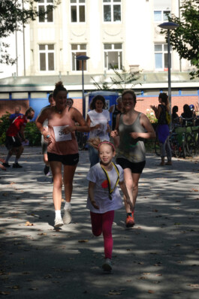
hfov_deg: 8.1
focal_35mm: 169
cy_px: 150
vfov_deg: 12.2
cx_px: 100
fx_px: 1402
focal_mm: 61.19
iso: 125
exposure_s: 1/500
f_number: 4.5
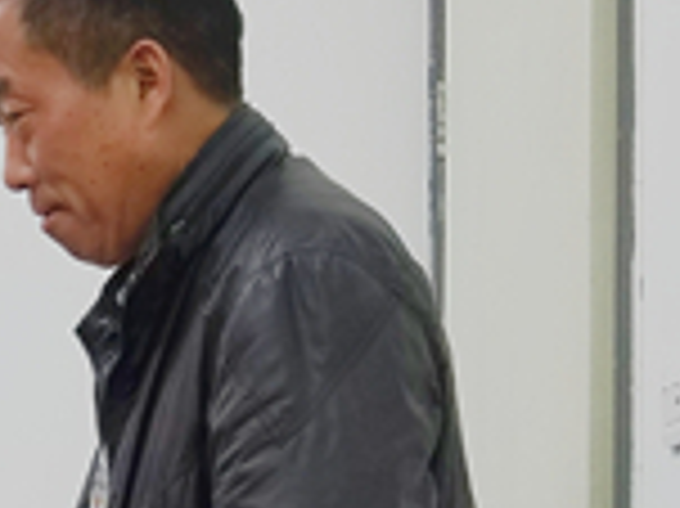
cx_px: -216
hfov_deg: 16.6
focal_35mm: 112
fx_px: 2198
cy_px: 713
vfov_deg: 12.7
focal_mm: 4.2
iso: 200
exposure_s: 1/50
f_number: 1.7
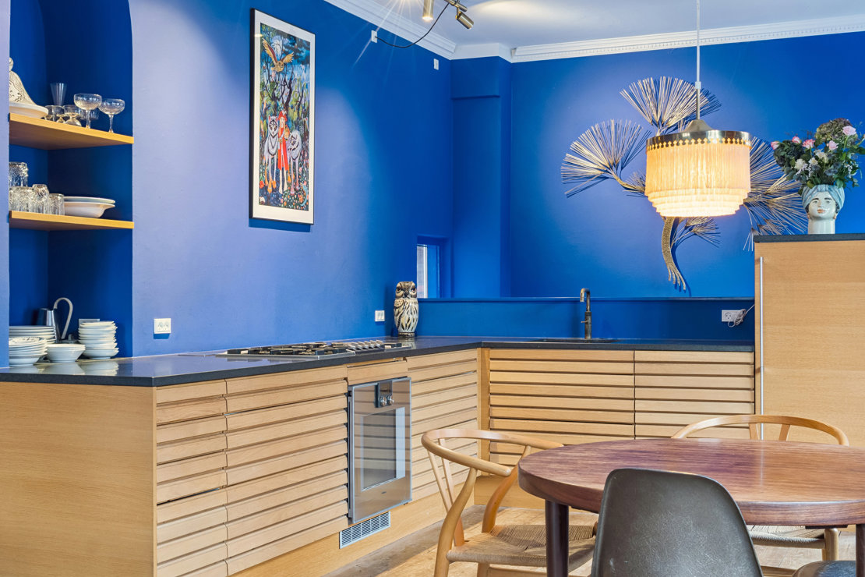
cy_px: 288
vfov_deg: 29.9
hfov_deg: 43.6
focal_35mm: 45
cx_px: 432
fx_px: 1081
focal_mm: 30
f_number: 8
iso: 200
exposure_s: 1/1.25
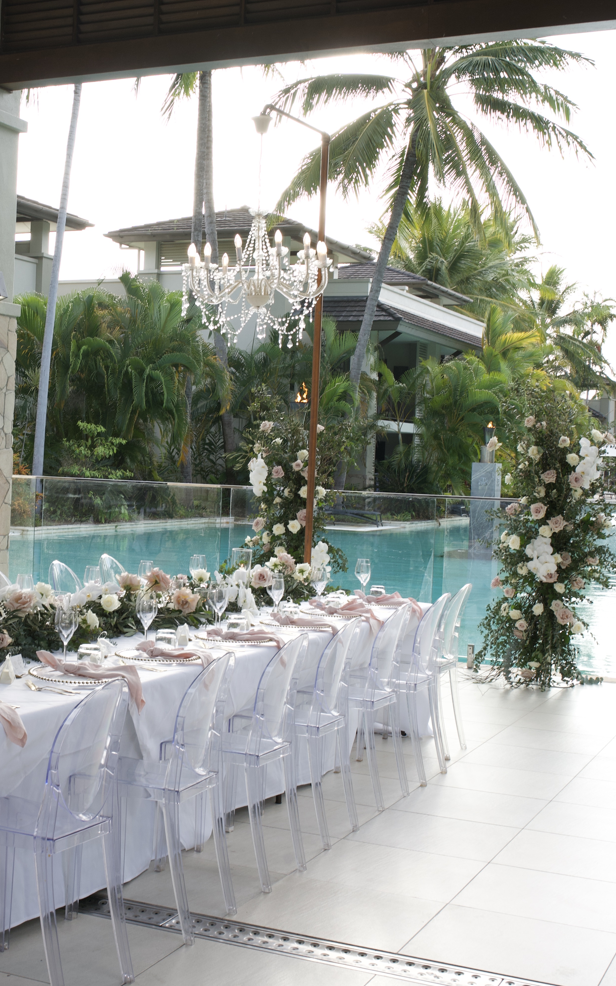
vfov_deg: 37.5
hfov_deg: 23.6
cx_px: 127
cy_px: 497
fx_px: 1450
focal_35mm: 54
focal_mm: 35
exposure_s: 1/100
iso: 320
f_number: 9
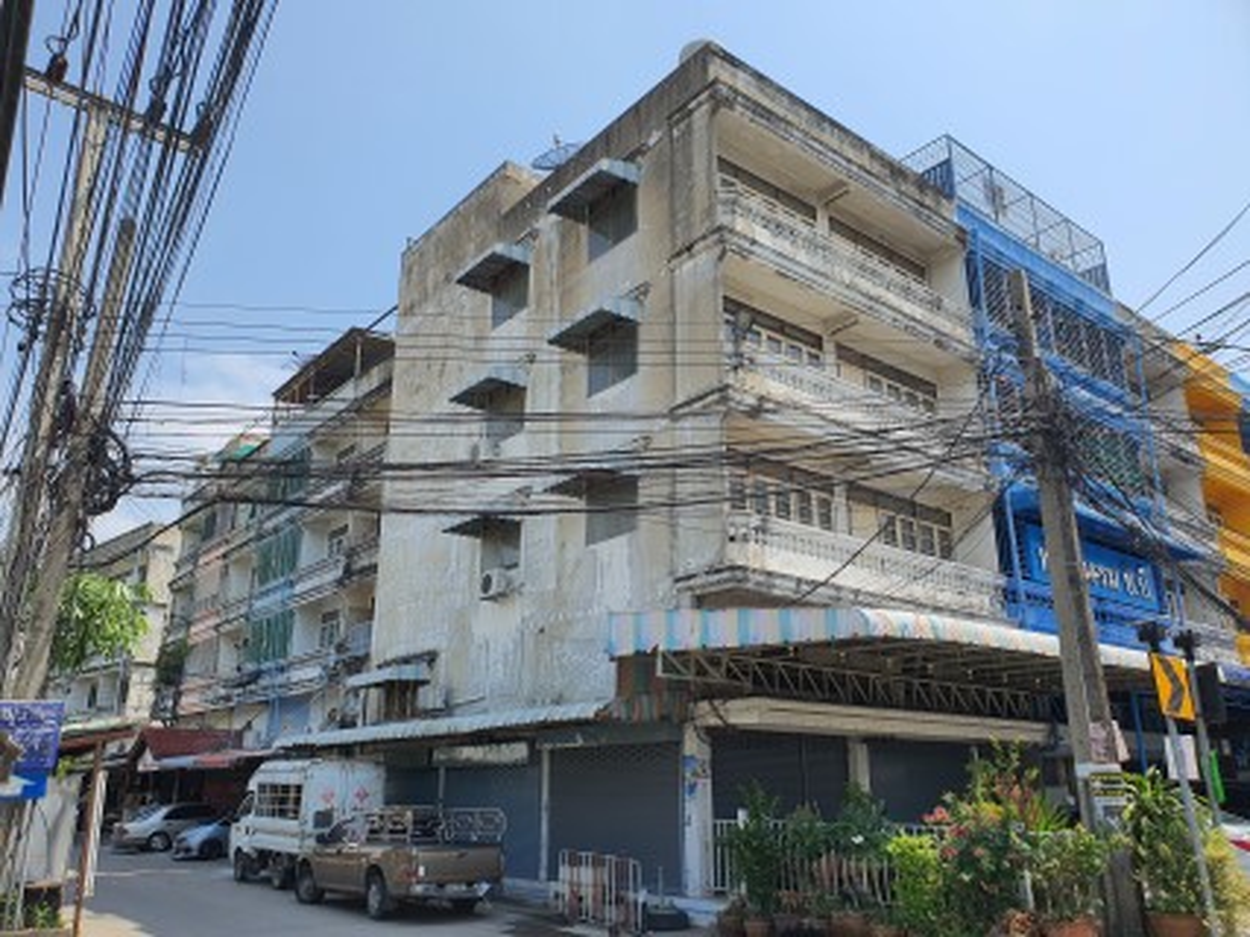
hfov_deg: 67.3
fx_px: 939
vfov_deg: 53.0
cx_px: 625
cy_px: 468
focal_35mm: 26
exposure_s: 1/1540
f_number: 2.4
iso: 50
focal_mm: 4.3
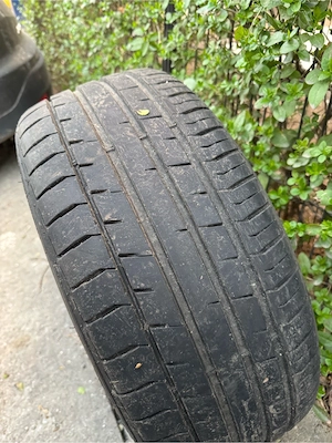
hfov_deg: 56.8
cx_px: 166
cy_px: 222
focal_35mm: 24
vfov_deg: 71.6
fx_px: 307
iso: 400
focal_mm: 6.76
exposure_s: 1/60
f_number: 1.78
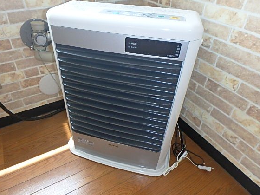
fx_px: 180
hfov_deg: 71.5
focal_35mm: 24
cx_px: 120
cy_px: 93
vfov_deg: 56.8
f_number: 3.5
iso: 200
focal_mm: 3.7
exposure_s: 1/60
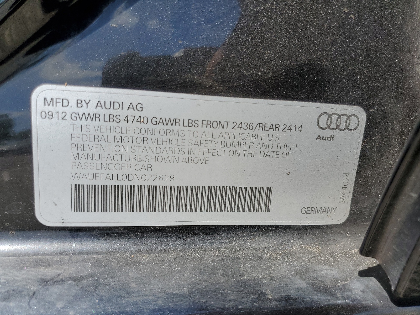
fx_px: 315
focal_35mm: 26
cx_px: 210
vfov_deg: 53.1
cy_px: 158
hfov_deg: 67.3
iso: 50
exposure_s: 1/1667
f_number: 1.5
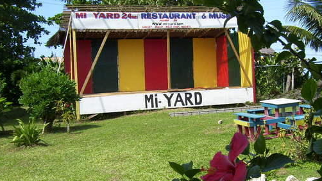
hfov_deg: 41.3
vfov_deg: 23.9
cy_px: 114
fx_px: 427
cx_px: 167
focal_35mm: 50
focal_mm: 6
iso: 80
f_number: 4.8
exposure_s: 1/320
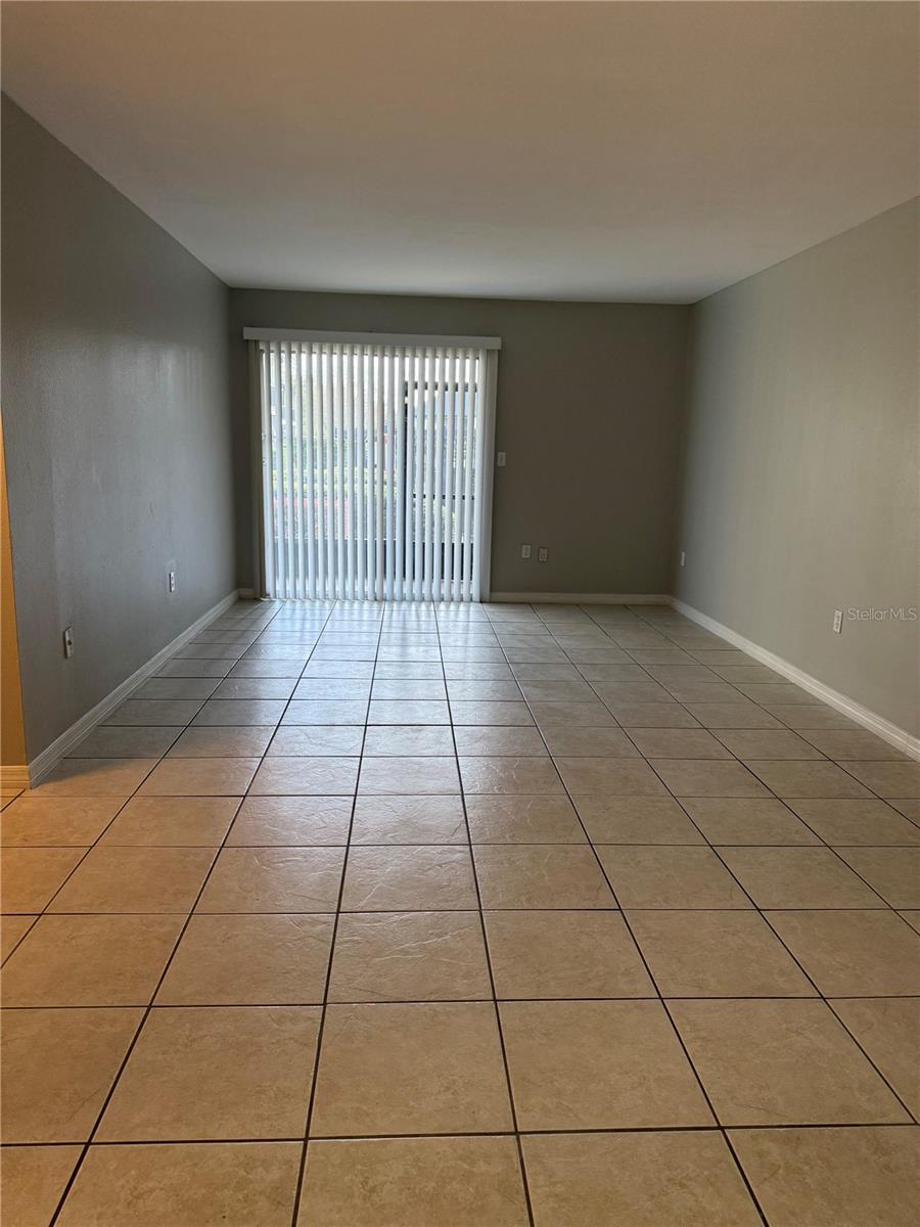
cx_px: 460
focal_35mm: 24
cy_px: 614
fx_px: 850
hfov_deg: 56.8
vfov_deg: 71.6
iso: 200
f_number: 1.78
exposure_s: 1/192
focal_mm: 6.76
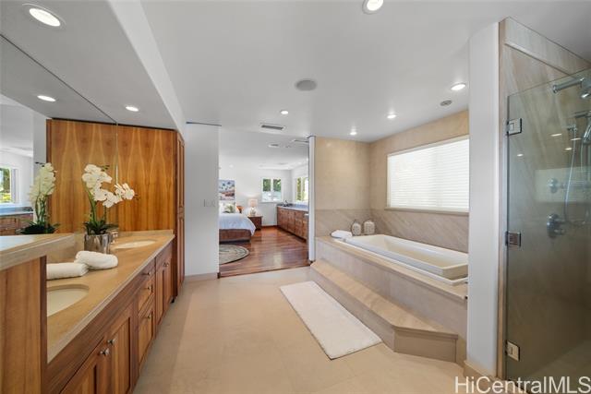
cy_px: 197
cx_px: 296
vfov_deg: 90.0
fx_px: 197
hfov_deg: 112.6
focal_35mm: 12
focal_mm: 12
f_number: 9
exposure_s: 1/2
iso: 125
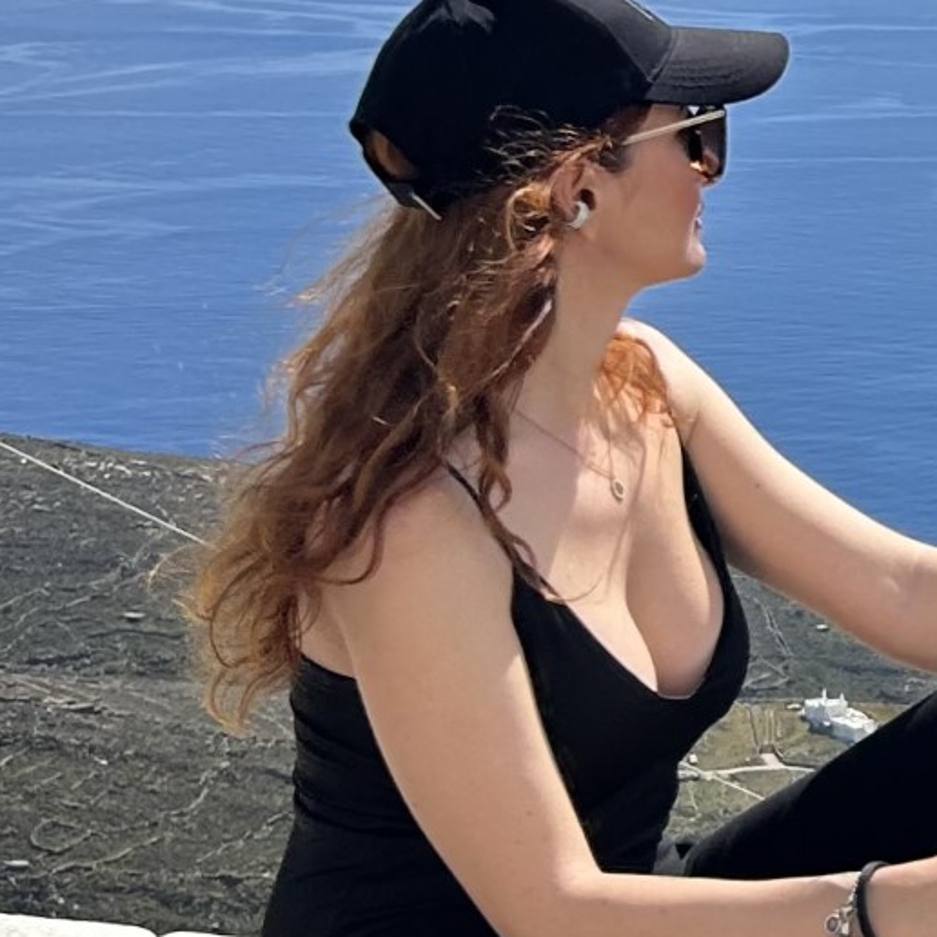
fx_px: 2726
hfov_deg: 16.2
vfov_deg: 18.9
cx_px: 1732
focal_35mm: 89
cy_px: -47
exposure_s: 1/4630
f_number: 1.5
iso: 50
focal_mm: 5.7
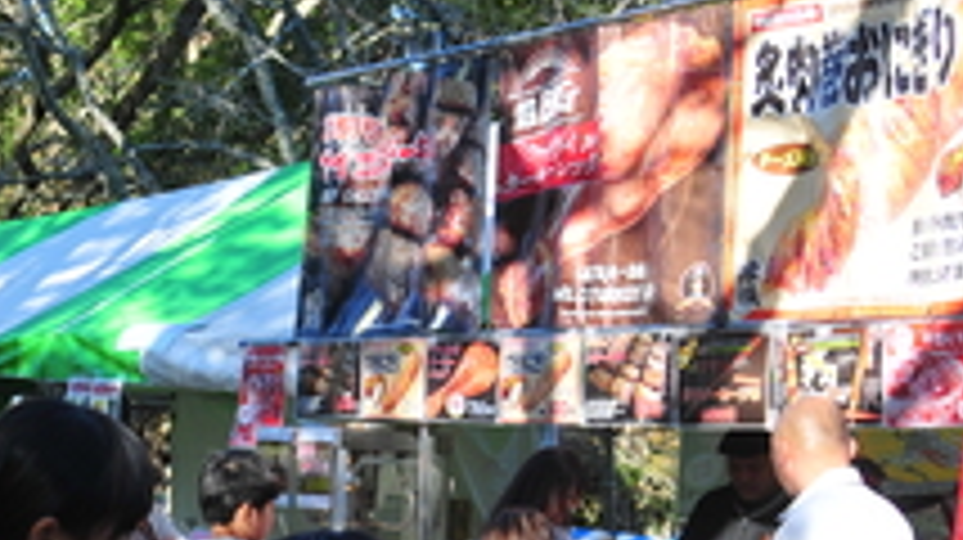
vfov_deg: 13.6
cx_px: 22
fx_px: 2220
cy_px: 565
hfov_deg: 23.5
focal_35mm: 87
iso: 250
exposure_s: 1/250
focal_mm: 20
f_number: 5.6
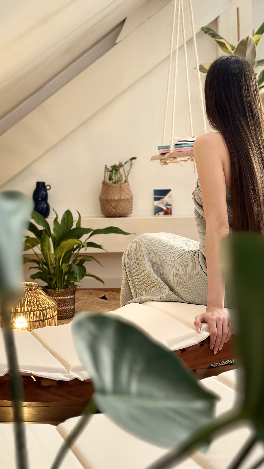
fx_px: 809
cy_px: 188
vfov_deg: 32.3
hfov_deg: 18.5
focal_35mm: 65
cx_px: 135
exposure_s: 1/101
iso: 125
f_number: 1.78
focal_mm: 6.86
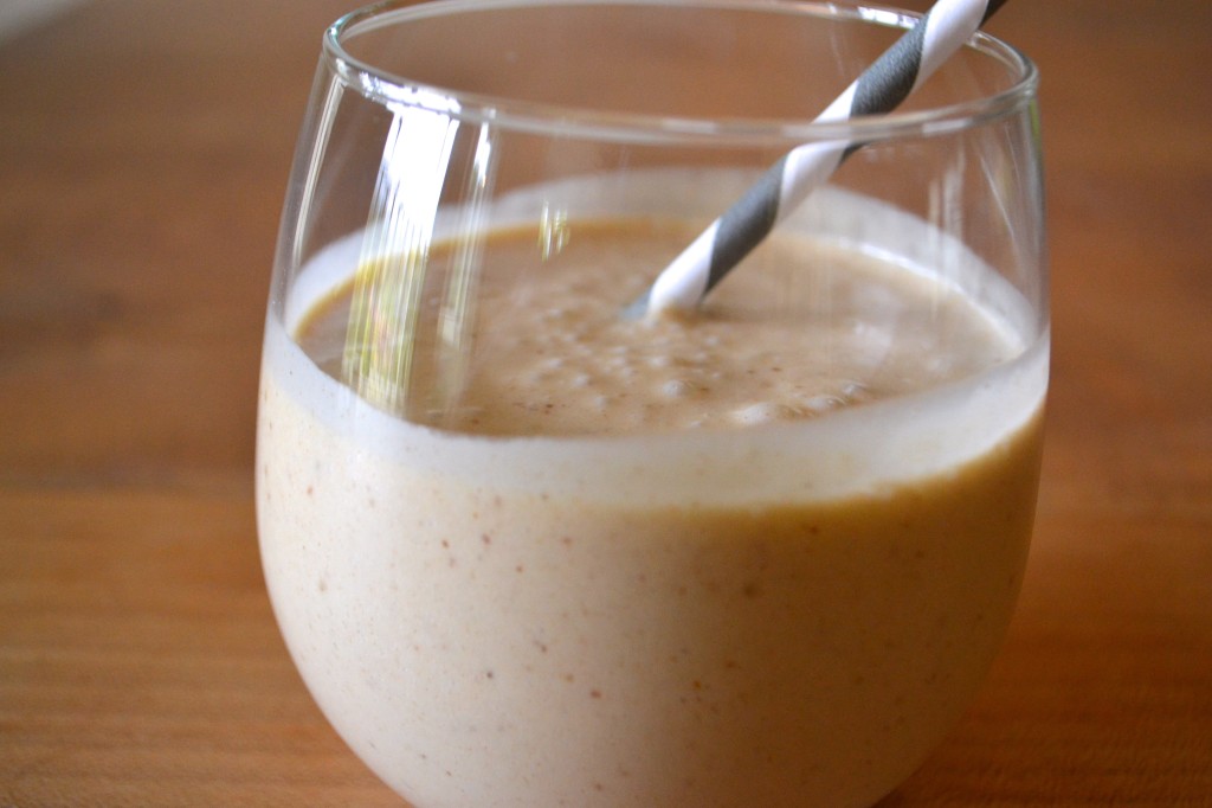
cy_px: 404
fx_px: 1514
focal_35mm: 45
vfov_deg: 29.8
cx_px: 606
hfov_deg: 43.6
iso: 1000
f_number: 4.5
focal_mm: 30
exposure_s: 1/60
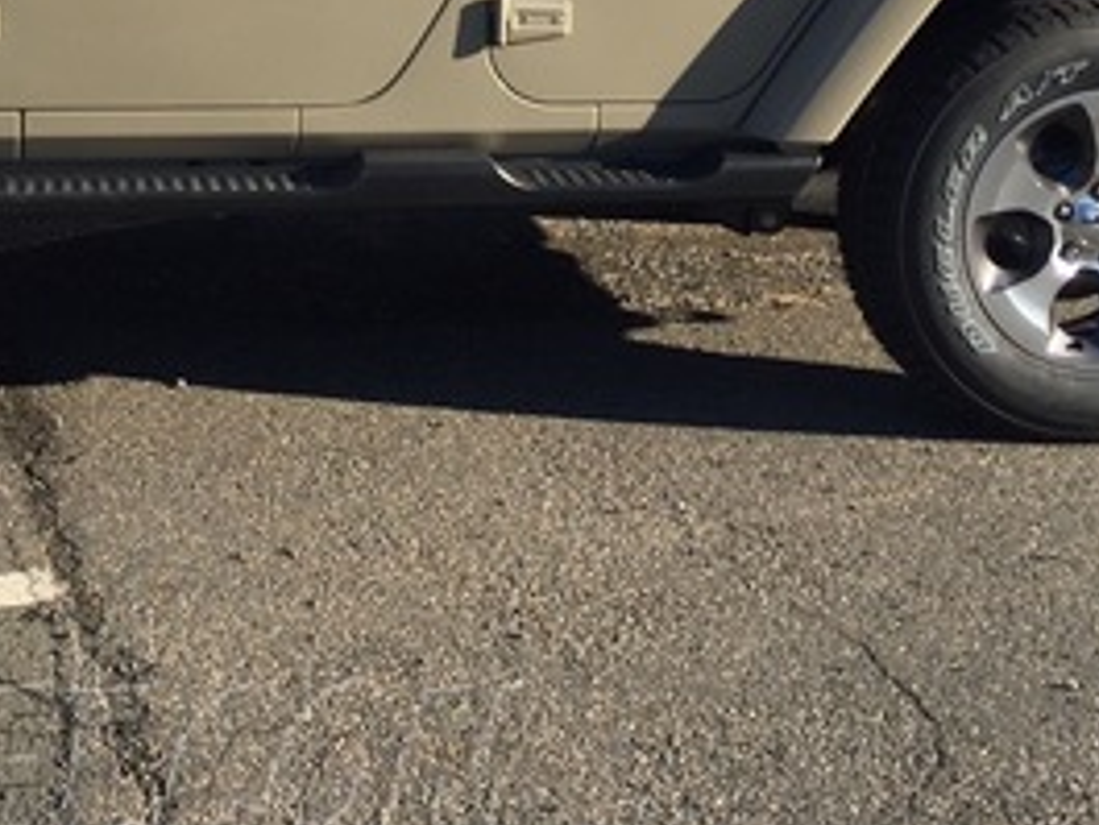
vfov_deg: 20.0
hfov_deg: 27.3
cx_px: 249
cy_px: -108
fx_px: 2223
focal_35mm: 70
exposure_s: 1/1199
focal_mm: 4.15
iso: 32
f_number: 2.2
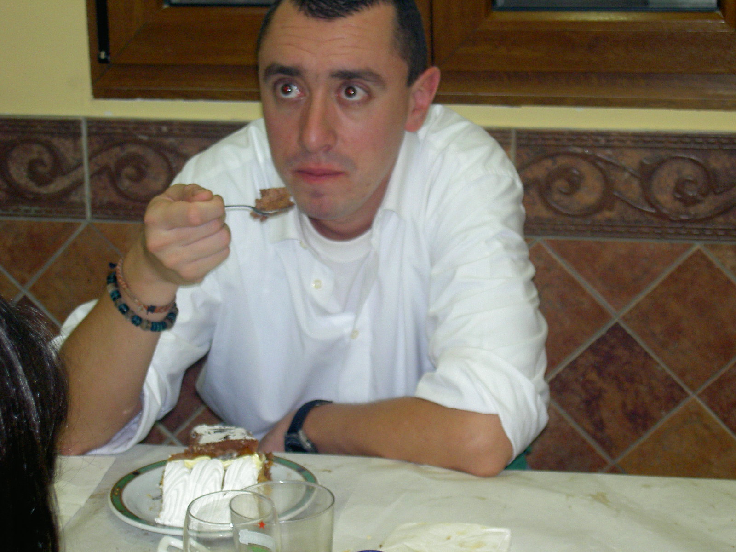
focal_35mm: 84
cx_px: 368
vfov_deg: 17.6
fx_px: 1786
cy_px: 276
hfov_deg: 23.3
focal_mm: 17.4
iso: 100
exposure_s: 1/78.1
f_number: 4.1
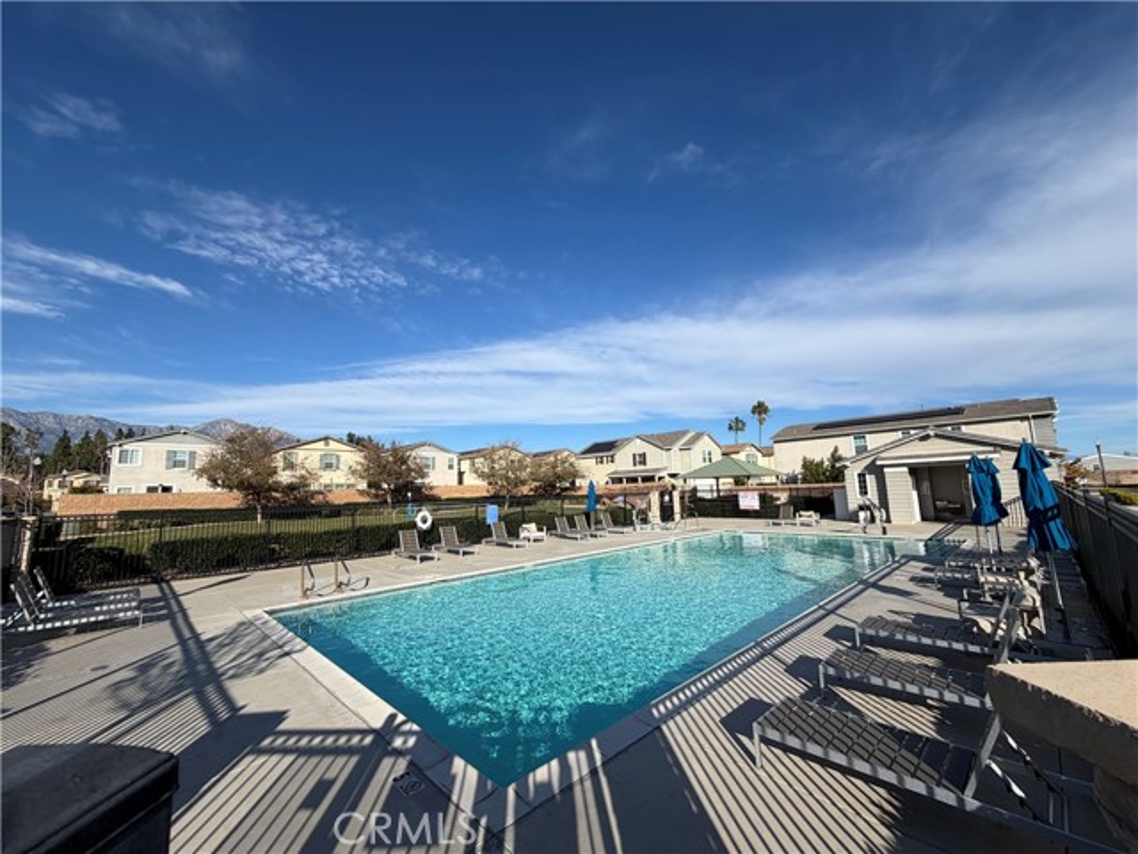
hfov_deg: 102.1
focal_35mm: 14
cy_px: 427
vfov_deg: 85.7
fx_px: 460
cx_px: 569
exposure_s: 1/1167
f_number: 2.2
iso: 20
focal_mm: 2.22
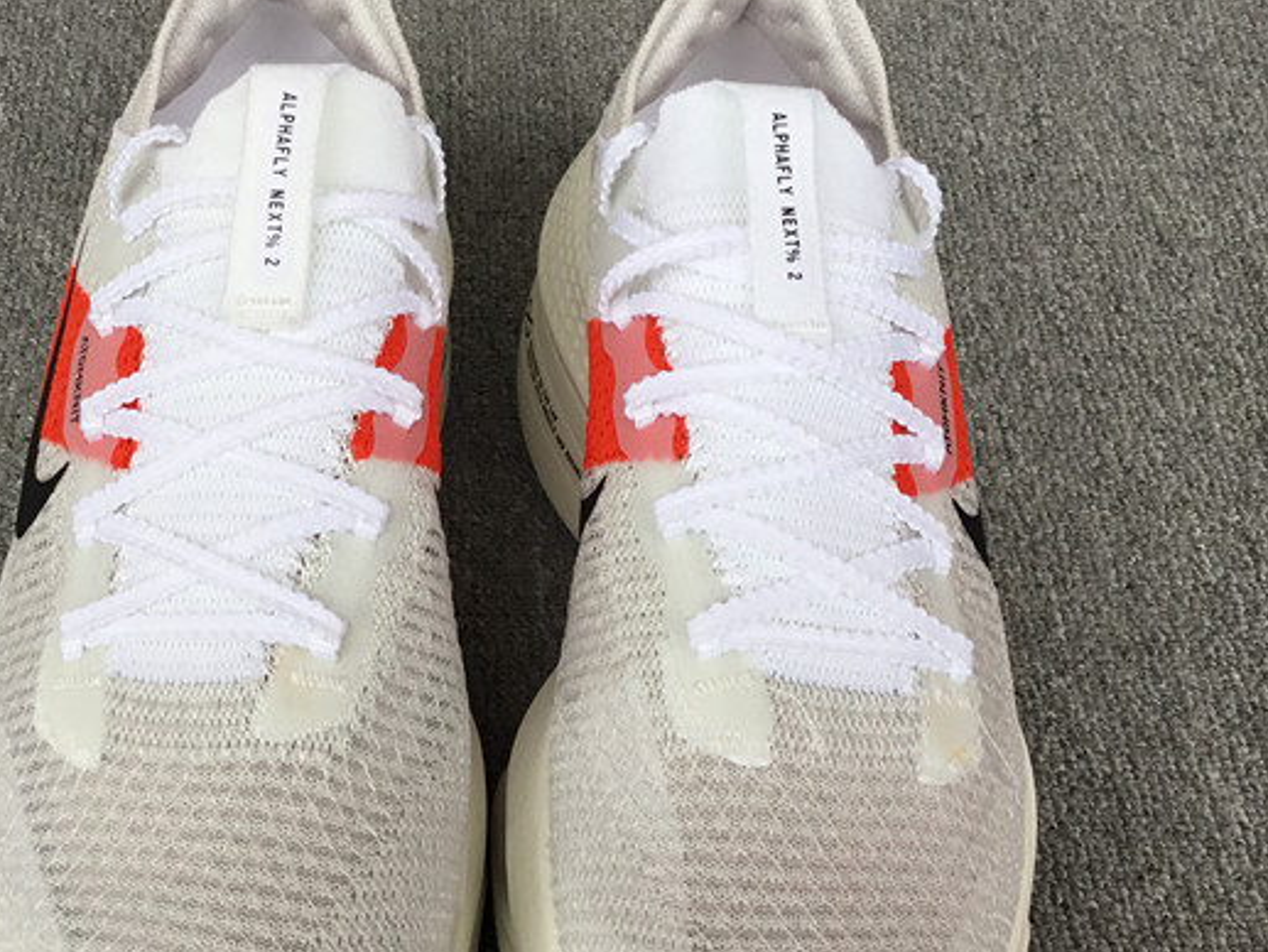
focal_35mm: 54
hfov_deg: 35.4
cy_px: 504
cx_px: 498
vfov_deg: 27.0
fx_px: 1979
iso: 40
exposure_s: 1/100
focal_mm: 3.3
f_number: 2.4
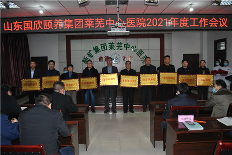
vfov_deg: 43.7
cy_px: 78
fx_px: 193
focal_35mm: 30
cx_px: 116
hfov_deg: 61.9
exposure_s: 1/60
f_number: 3.8
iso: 200
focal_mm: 20
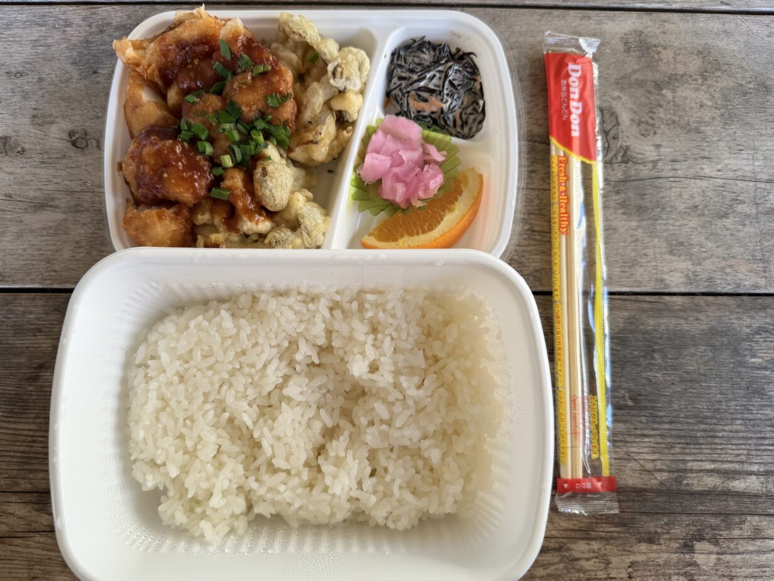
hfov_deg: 69.4
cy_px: 292
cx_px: 372
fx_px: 559
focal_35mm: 25
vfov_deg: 54.9
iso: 64
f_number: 1.78
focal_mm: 6.76
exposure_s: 1/121
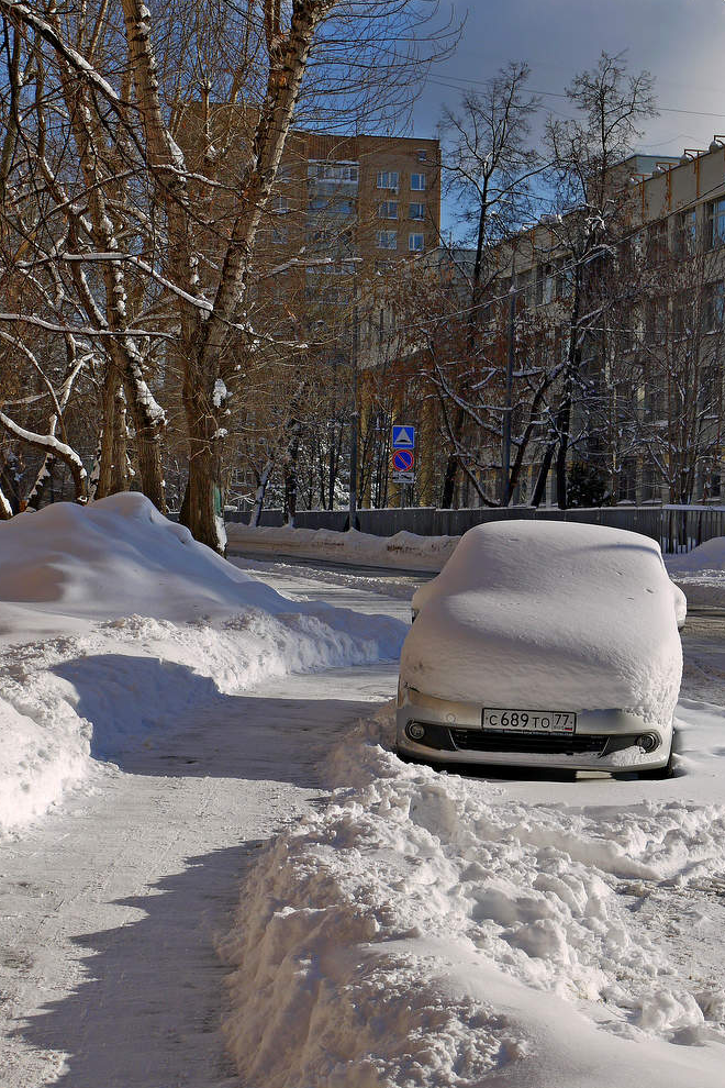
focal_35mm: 70
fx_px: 2114
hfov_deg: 19.4
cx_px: 311
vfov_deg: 28.8
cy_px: 546
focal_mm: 25
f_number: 9
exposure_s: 1/500
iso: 100
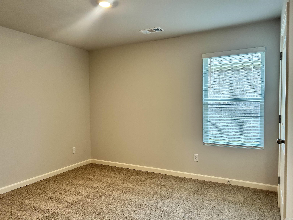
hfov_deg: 67.3
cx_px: 146
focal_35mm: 26
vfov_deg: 53.1
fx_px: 220
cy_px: 110
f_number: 1.5
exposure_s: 1/60
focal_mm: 5.7
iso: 100
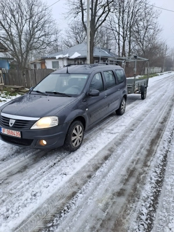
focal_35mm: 25
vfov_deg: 69.4
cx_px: 87
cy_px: 116
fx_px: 168
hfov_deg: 54.9
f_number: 1.8
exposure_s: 1/190
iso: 32
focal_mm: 4.65
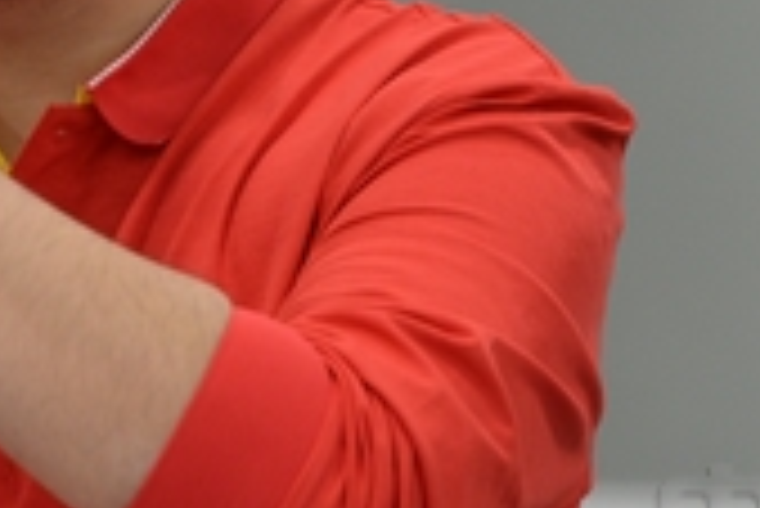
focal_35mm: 622
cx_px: 22
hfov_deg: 3.3
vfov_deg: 2.2
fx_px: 13142
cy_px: -247
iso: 1250
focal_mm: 175
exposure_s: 1/80
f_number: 4.5
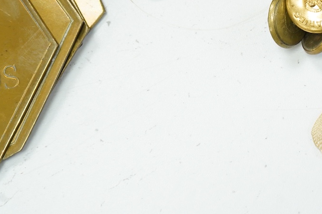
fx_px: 911
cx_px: 345
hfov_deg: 19.3
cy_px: -36
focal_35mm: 102
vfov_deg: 13.1
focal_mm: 40
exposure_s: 1/125
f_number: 7.1
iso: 2500
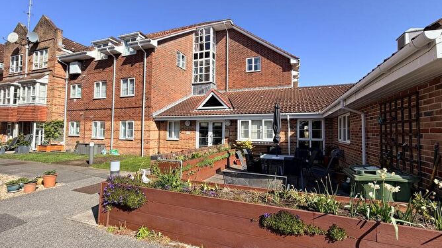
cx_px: 231
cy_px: 124
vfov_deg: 67.1
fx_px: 187
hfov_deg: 99.3
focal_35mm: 16
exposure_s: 1/770
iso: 25
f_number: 2.2
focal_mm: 2.22
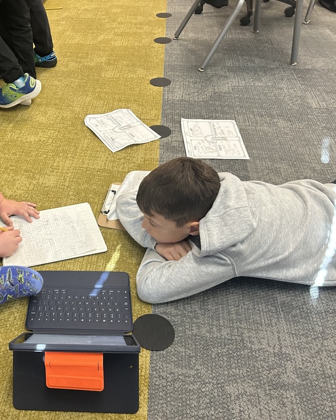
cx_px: 65
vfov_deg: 52.8
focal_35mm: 34
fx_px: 423
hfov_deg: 41.4
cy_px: 209
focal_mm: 5.7
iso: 200
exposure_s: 1/60
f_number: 1.5
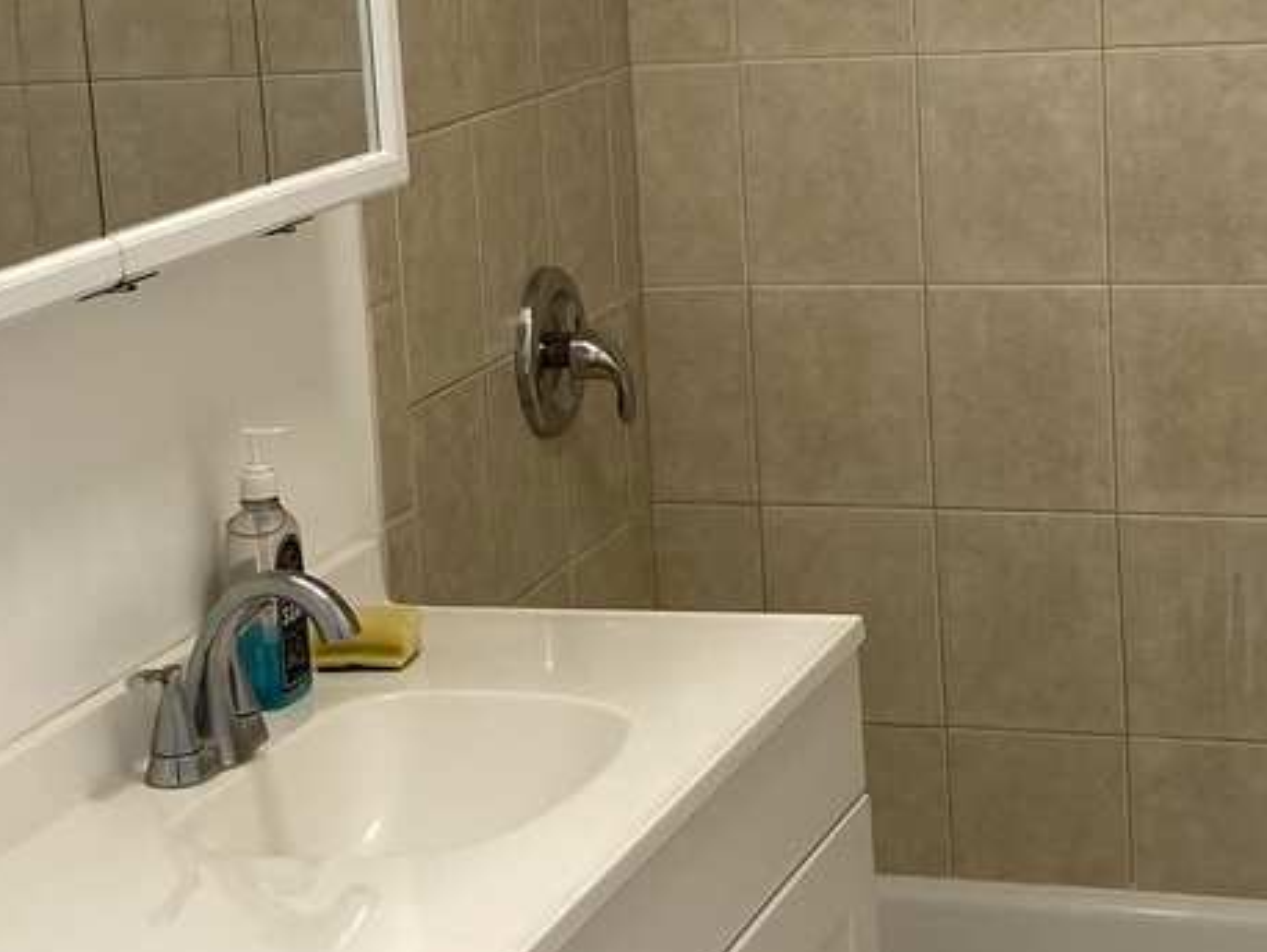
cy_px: 407
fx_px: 3223
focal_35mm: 88
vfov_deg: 16.8
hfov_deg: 22.2
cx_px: 562
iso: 40
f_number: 1.8
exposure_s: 1/120
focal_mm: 3.99
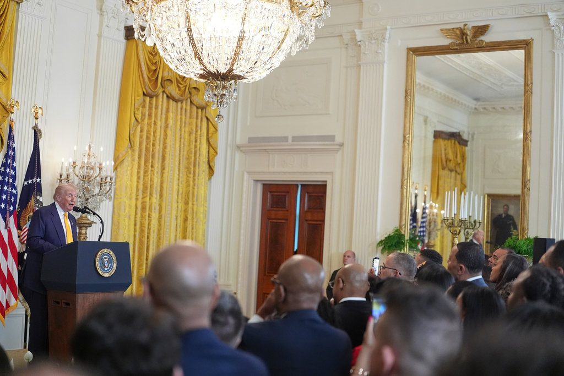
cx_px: 282
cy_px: 188
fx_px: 783
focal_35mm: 50
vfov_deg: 27.0
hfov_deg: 39.6
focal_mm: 50
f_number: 2.2
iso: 4000
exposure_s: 1/400
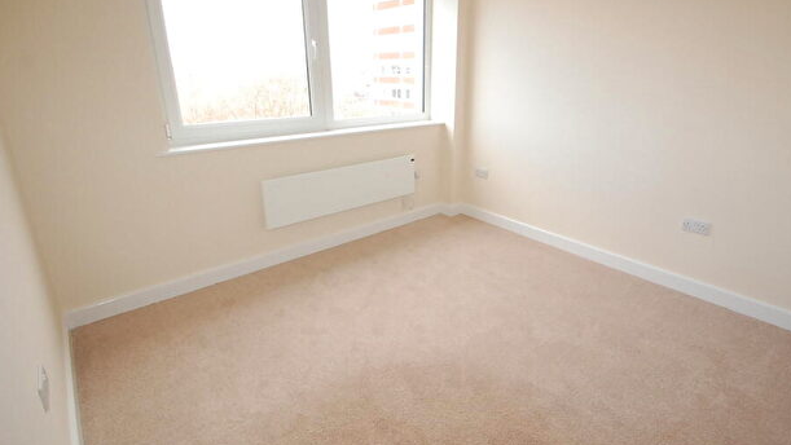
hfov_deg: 92.5
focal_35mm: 18
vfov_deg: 61.0
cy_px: 203
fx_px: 378
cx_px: 422
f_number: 4.5
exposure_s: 1/500
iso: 1600
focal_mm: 10
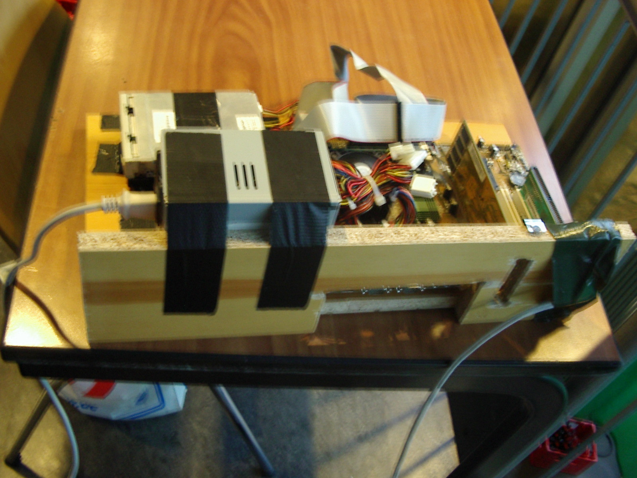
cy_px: 239
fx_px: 699
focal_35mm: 38
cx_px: 318
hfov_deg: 49.0
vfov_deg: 37.7
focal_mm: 5.8
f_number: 2.6
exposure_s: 1/2.5
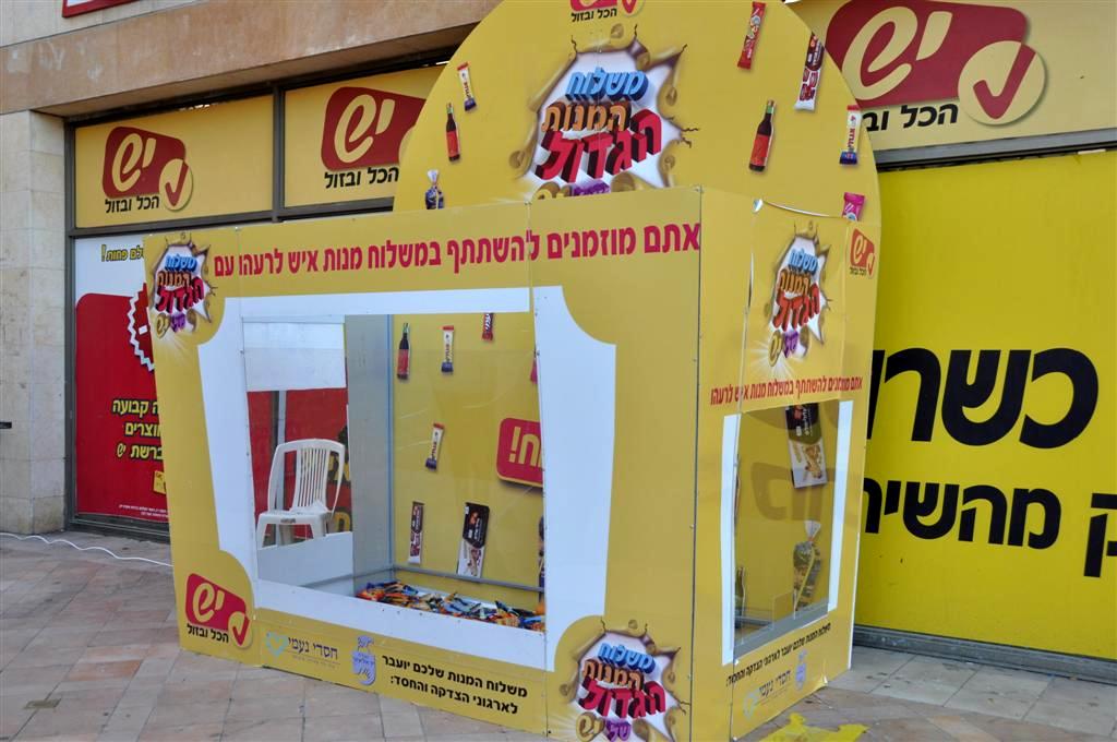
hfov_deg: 53.2
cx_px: 558
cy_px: 371
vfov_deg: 36.8
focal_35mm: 36
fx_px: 1116
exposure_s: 1/200
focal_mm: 24
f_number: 7.1
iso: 400
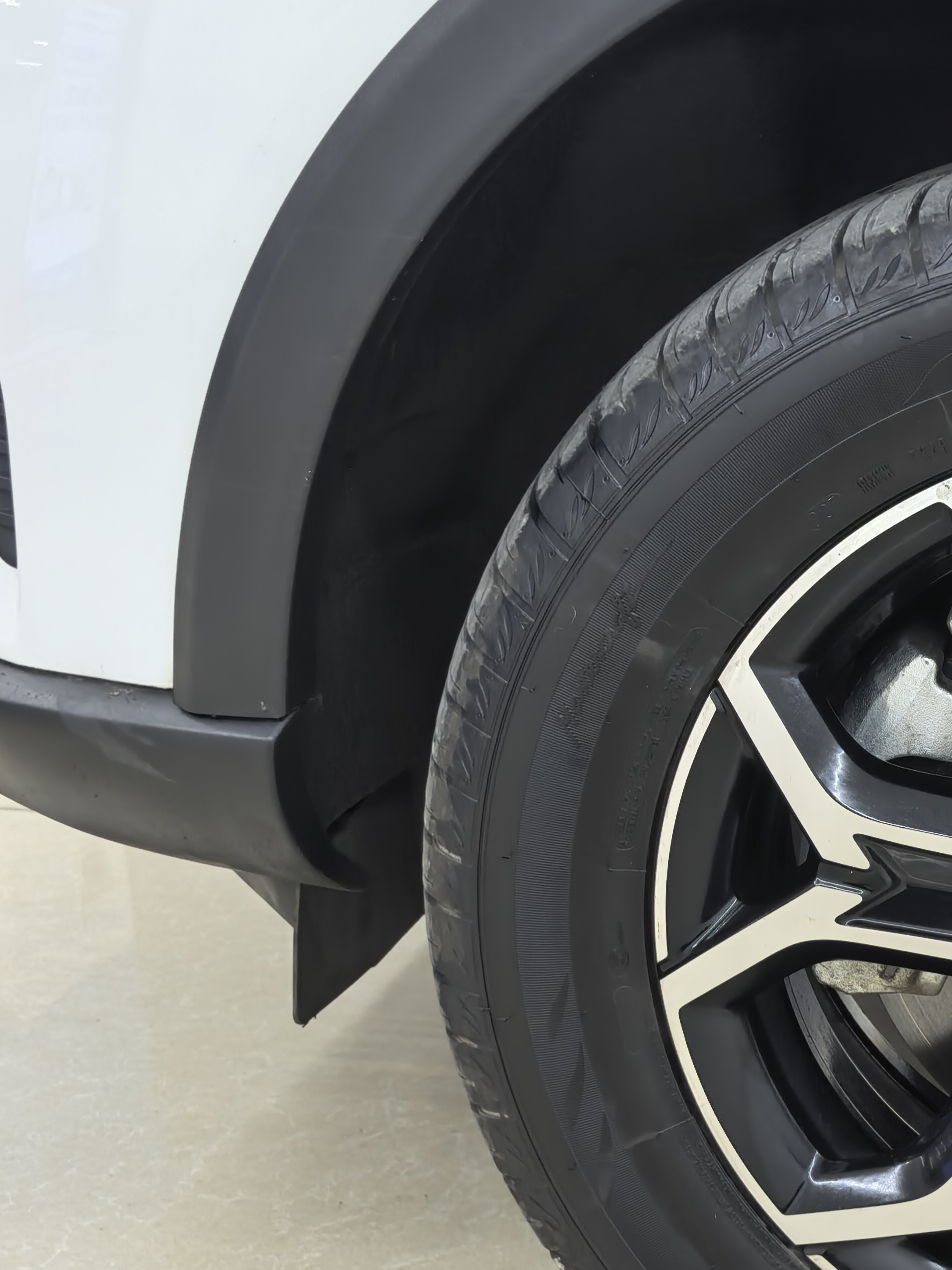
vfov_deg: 31.2
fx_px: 2273
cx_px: 1218
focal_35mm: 62
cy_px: 727
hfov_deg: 21.5
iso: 80
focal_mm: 6.98
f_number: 2
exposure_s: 1/100
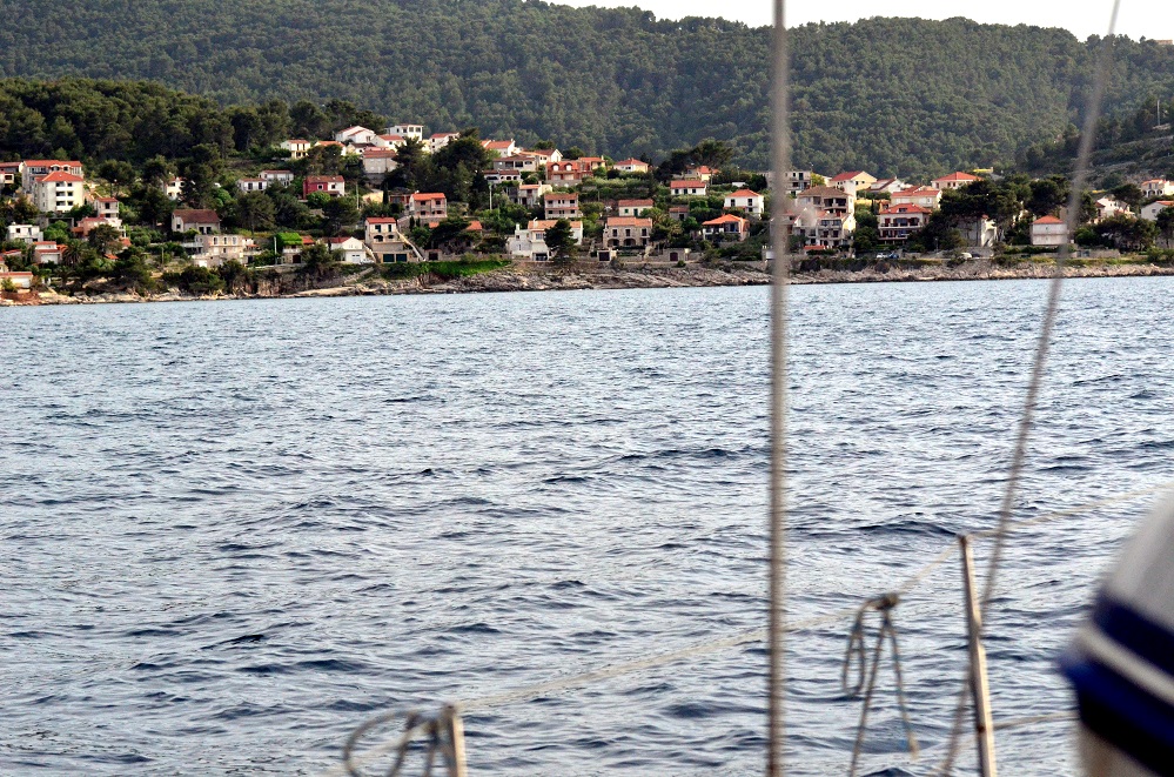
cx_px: 587
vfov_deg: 13.0
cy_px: 388
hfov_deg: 19.5
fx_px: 3416
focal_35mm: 105
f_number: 5.6
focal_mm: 70
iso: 1800
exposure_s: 1/8000
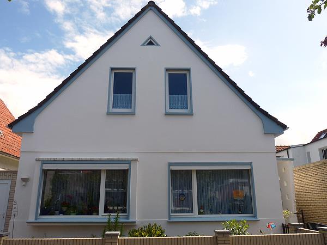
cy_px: 122
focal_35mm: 27
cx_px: 164
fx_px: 255
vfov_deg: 51.4
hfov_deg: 65.3
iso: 100
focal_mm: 4.8
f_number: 5.6
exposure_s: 1/400
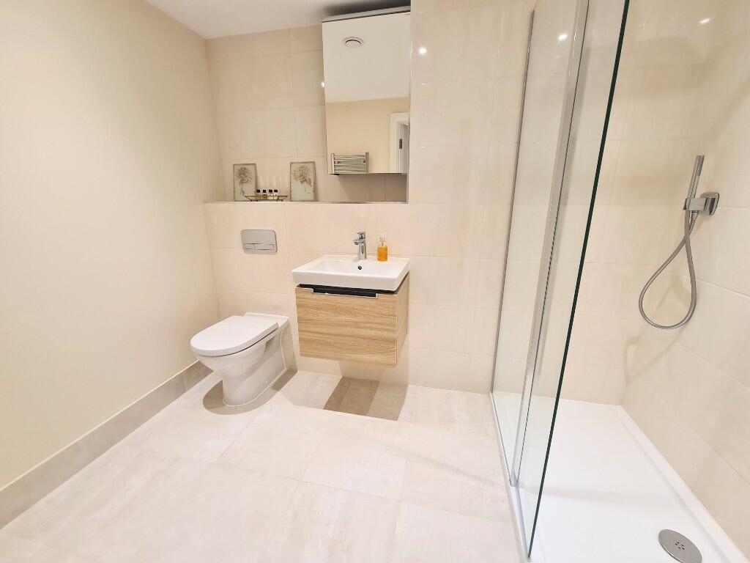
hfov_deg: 106.2
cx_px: 375
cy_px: 282
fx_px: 282
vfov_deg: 89.9
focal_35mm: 13
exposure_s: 1/50
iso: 125
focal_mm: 2.2
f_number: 2.2
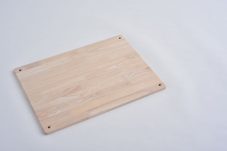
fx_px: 378
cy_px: 76
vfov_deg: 22.6
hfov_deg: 33.4
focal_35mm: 60
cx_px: 114
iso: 200
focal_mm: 60
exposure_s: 1/125
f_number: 16
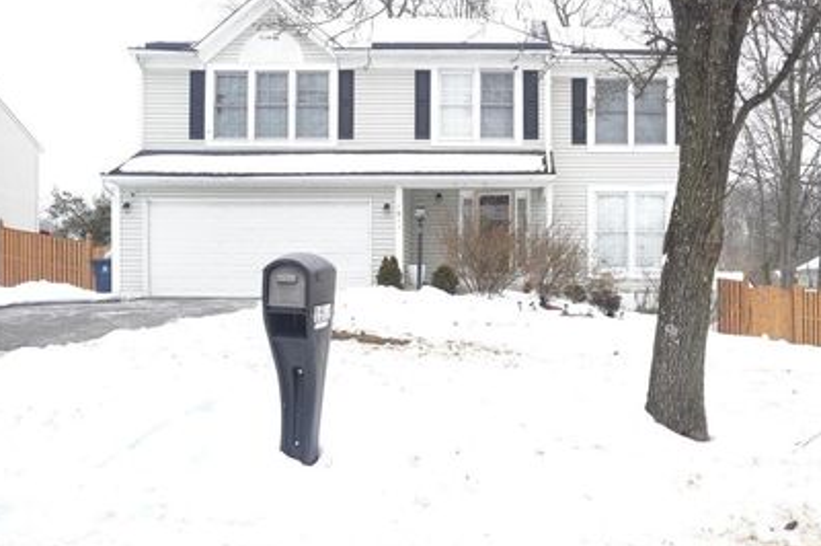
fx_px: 684
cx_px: 501
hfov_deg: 61.3
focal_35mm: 30
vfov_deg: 43.5
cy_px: 251
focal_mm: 16
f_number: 6.3
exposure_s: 1/250
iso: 800
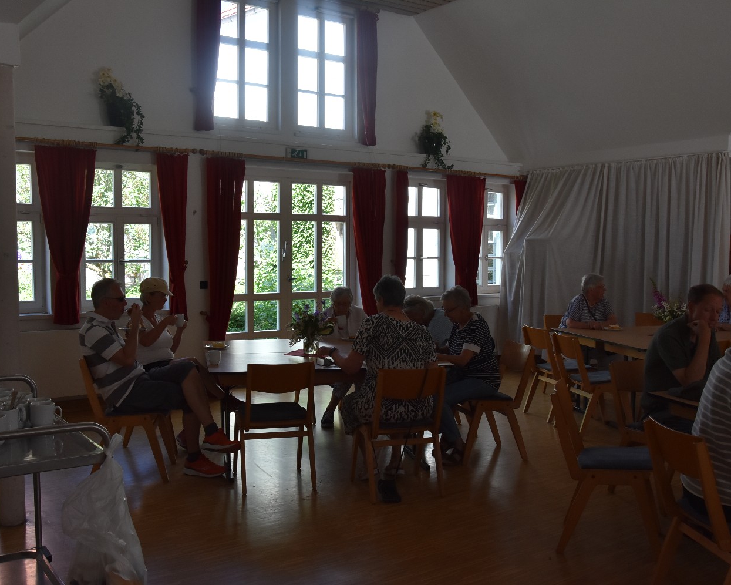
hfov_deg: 50.8
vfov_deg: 41.6
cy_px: 292
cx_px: 358
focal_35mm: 36
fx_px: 769
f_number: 7.1
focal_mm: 21
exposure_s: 1/200
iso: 800
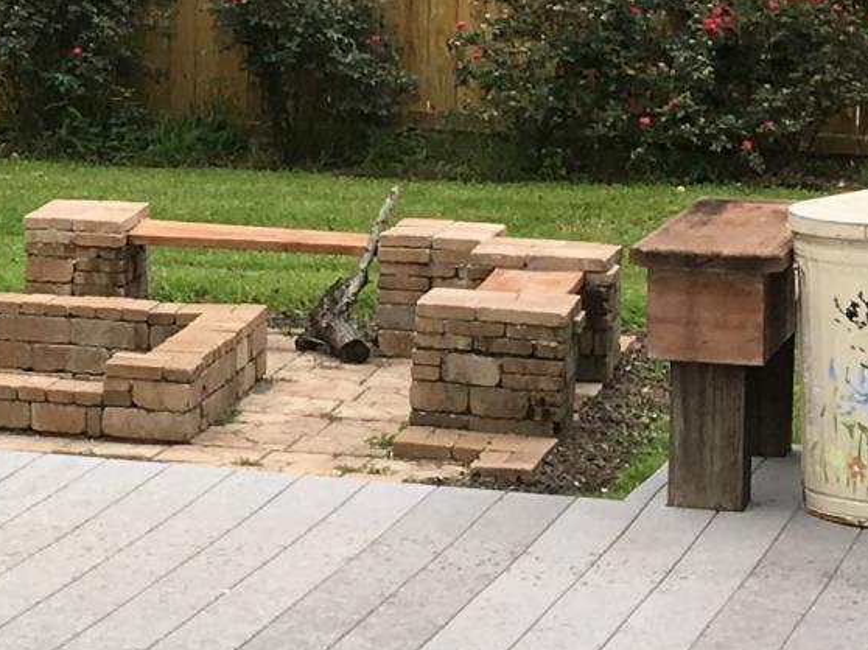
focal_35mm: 156
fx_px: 3910
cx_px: -347
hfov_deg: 12.2
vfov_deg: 9.5
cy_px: 78
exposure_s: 1/818
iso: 25
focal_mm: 4.15
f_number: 2.2
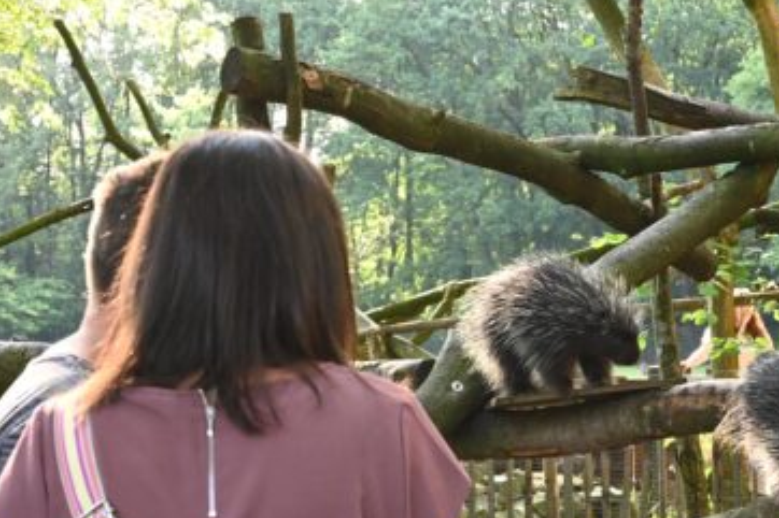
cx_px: 465
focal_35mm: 87
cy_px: 371
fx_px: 1882
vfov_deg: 15.6
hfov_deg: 23.4
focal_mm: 41
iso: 2000
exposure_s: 1/250
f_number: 7.1
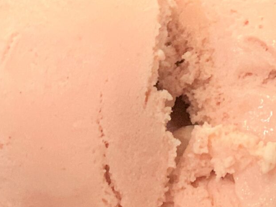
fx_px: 1699
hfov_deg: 9.3
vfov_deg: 7.0
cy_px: 188
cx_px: 237
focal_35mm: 213
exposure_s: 1/50
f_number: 2.4
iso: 160
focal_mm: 6
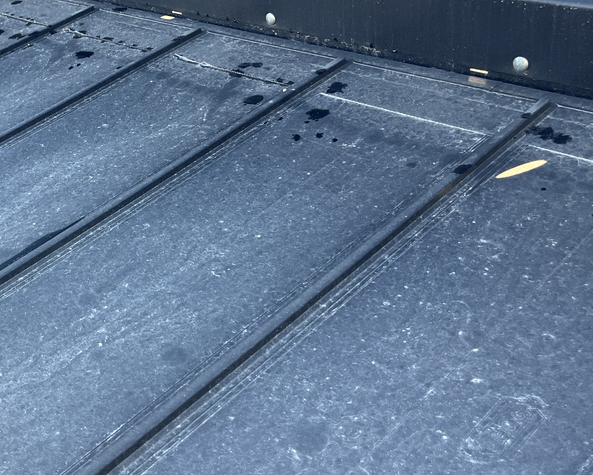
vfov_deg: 30.7
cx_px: 108
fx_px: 860
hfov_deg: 36.6
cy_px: 168
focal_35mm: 49
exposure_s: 1/122
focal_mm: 5.1
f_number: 1.6
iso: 100
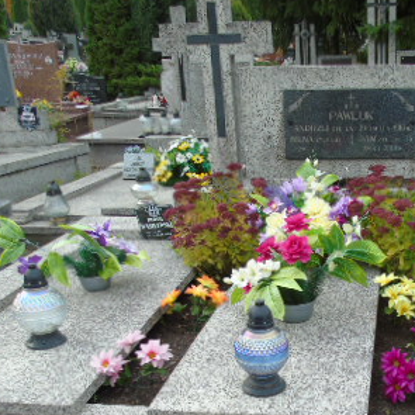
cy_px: 317
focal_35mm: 48
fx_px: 651
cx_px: 342
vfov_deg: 34.5
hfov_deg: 34.1
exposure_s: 1/125
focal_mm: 4.4
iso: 80
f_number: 3.4
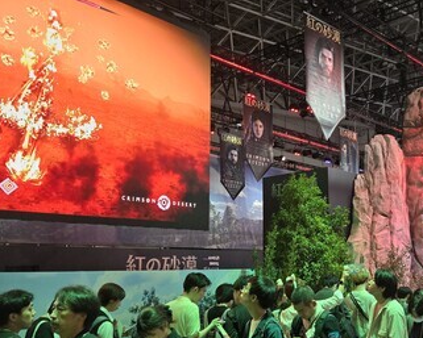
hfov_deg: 43.1
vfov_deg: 35.6
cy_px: 191
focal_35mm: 42
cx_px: 289
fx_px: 526
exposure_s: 1/100
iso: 160
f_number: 1.8
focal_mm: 5.4
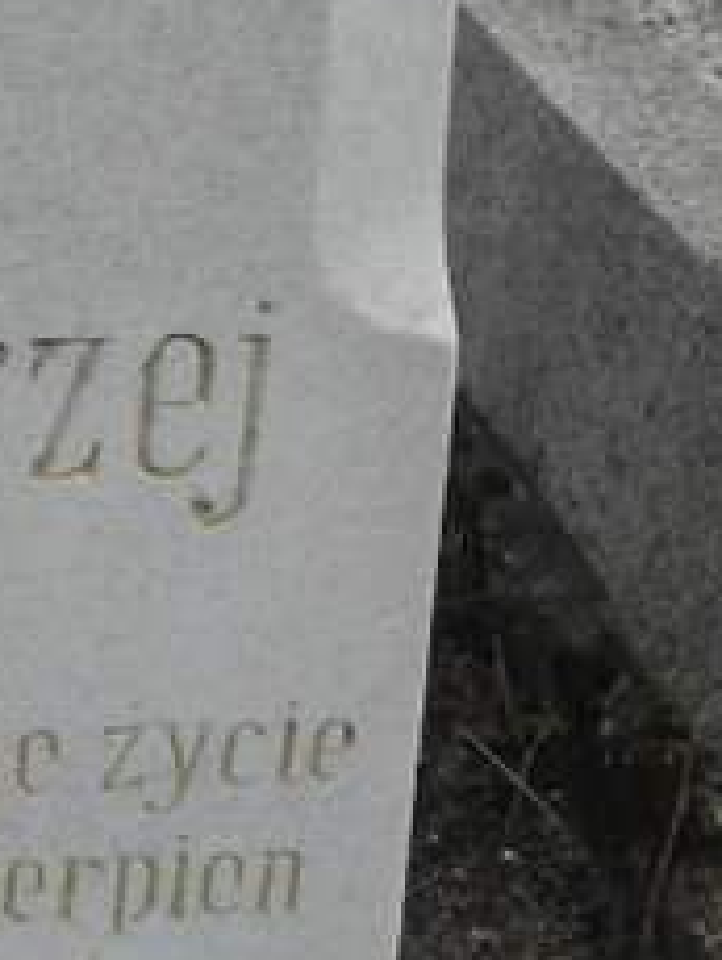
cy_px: 518
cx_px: -430
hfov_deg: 10.8
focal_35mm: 132
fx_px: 3664
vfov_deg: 14.9
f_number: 3.5
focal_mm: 8.1
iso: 100
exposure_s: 1/1000
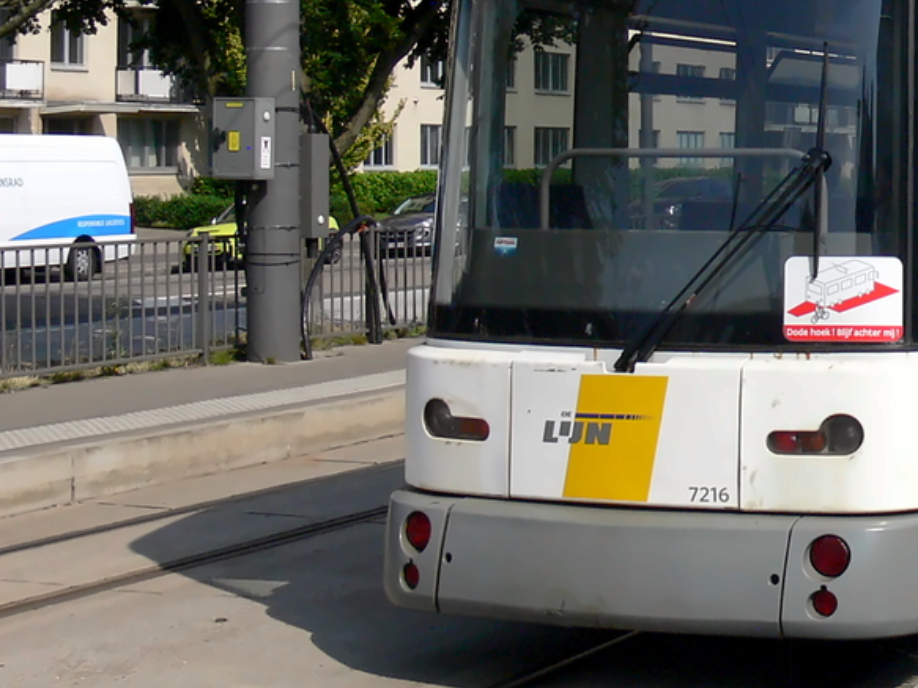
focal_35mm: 72
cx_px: 943
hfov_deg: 25.5
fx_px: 1909
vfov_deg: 20.0
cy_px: 67
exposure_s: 1/1000
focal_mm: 7.4
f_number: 4.5
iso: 80
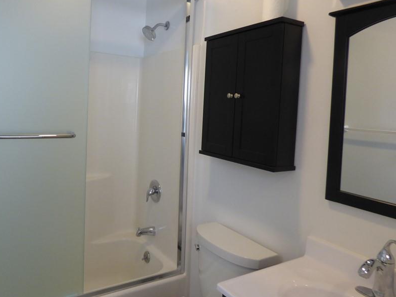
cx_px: 163
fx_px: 297
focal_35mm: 26
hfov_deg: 66.8
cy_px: 123
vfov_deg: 52.8
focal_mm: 3.58
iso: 250
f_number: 2.8
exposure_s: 1/60
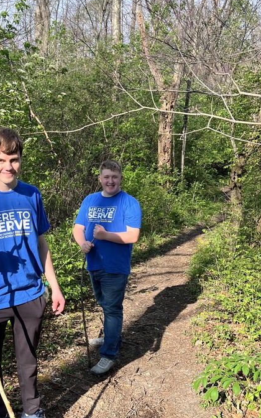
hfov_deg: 30.2
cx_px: 76
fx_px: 478
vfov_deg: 47.1
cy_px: 239
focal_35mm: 42
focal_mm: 5.1
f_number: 1.6
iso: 50
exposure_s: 1/1140
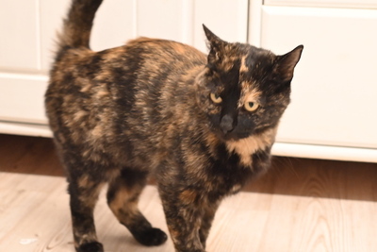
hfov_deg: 26.0
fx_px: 817
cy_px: 126
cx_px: 188
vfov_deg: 17.5
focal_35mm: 78
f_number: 5.6
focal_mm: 52
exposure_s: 1/60
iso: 4000
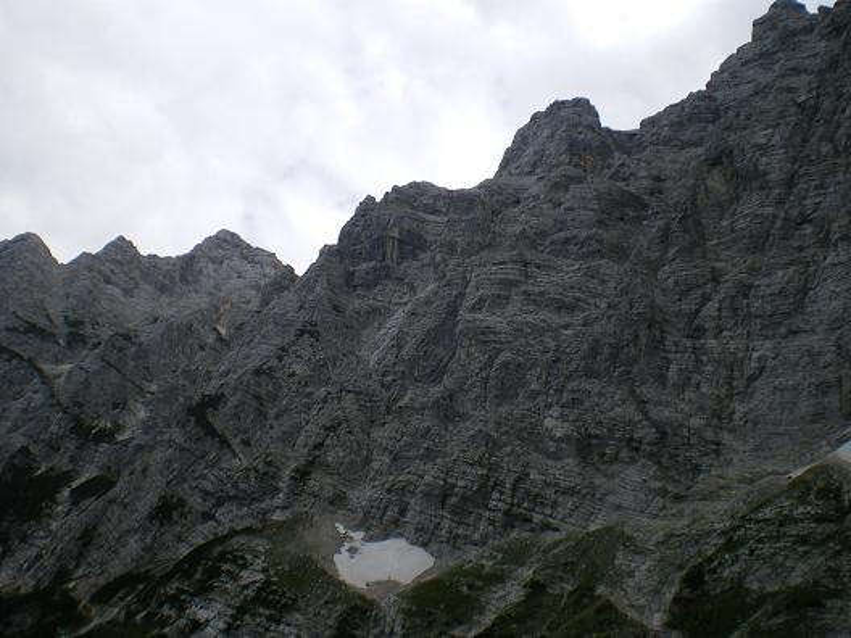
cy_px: 319
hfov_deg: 49.0
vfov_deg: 37.7
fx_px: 934
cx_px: 426
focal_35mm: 38
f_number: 4.6
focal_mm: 6.3
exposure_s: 1/320
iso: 64
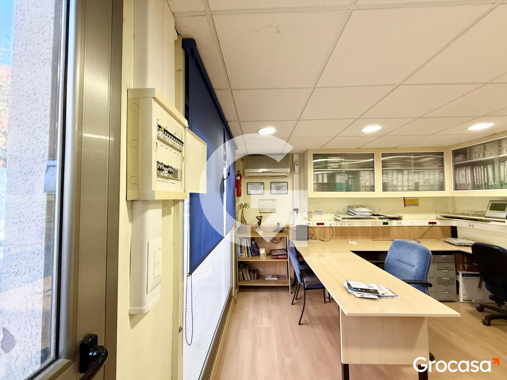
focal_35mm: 14
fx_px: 205
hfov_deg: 102.1
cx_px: 254
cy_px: 190
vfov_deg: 85.7
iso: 320
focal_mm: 2.22
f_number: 2.2
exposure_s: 1/100
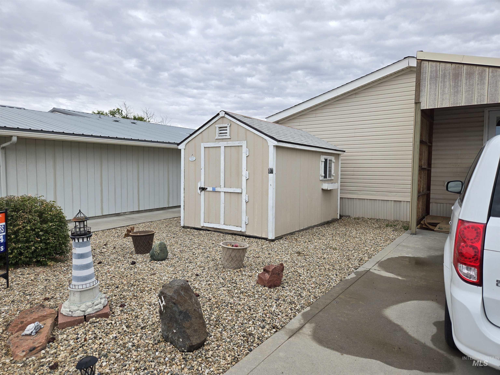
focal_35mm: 23
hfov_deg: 73.9
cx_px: 250
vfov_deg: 58.9
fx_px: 332
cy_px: 188
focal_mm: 5.4
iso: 25
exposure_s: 1/1160
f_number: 1.8
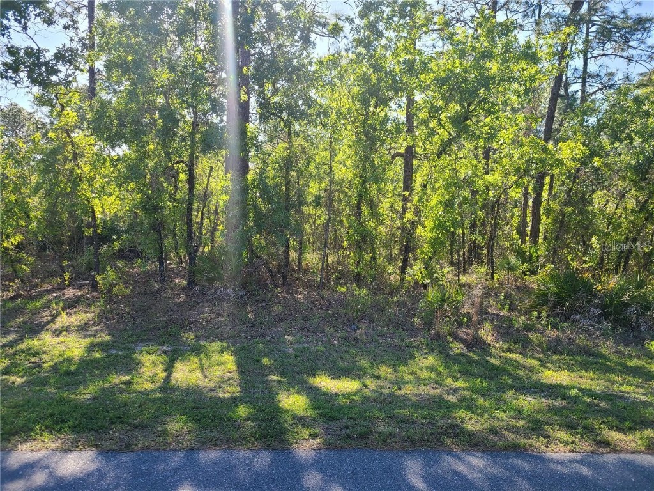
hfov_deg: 67.3
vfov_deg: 53.1
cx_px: 327
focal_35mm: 26
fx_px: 491
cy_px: 246
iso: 40
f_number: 1.8
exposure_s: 1/447
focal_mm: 5.4
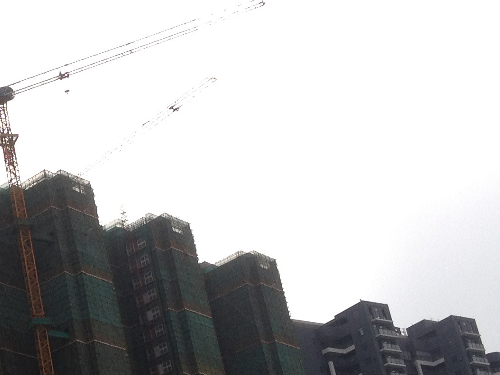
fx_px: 1488
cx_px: -93
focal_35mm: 103
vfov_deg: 14.2
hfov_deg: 18.2
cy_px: 348
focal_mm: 4.28
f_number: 2.4
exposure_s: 1/1577
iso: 64
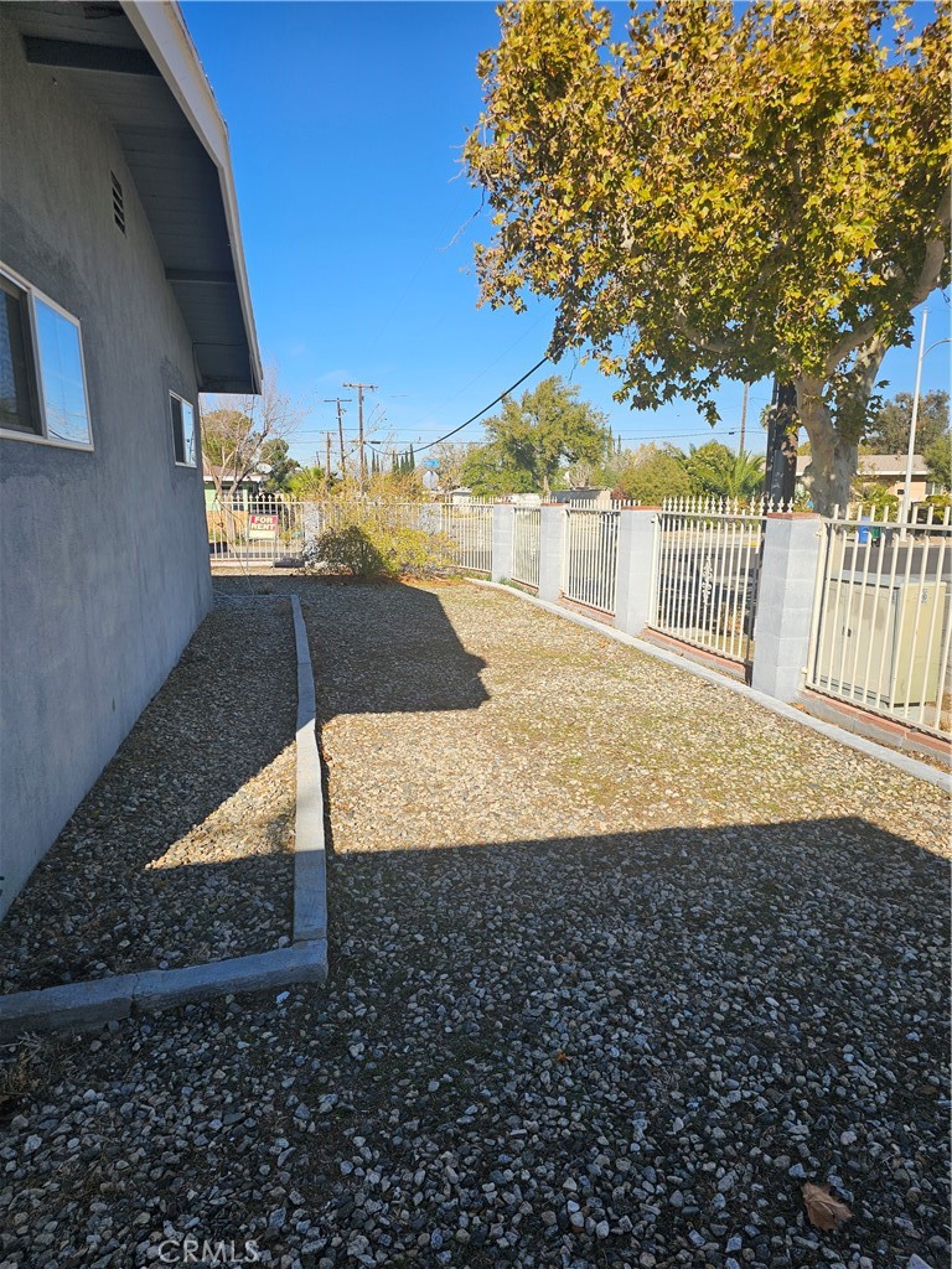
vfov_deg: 73.9
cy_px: 634
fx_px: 843
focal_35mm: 23
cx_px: 476
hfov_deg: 58.9
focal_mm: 6.3
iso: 10
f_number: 1.7
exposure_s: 1/836
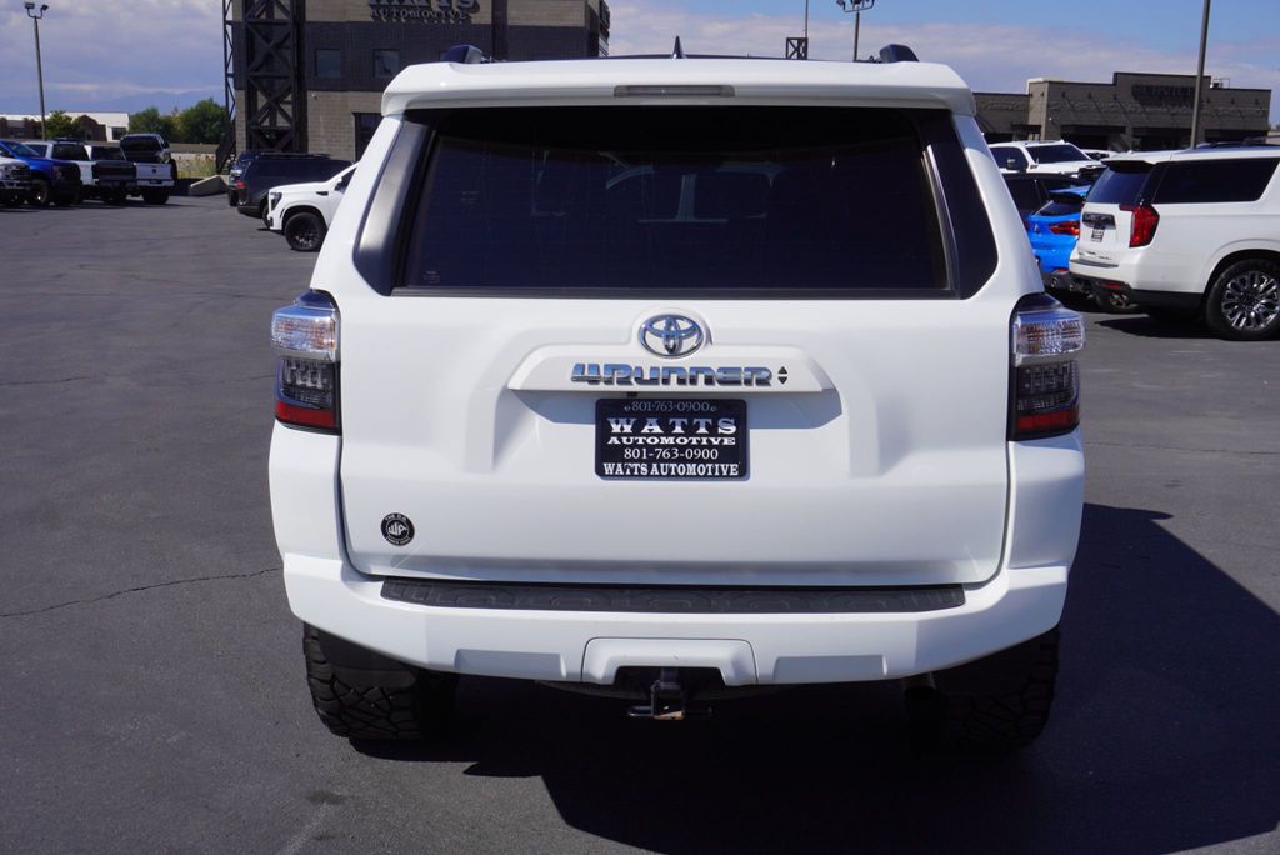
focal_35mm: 38
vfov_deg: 35.5
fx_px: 1334
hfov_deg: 51.3
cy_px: 428
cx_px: 640
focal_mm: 25
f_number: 11
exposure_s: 1/320
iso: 100
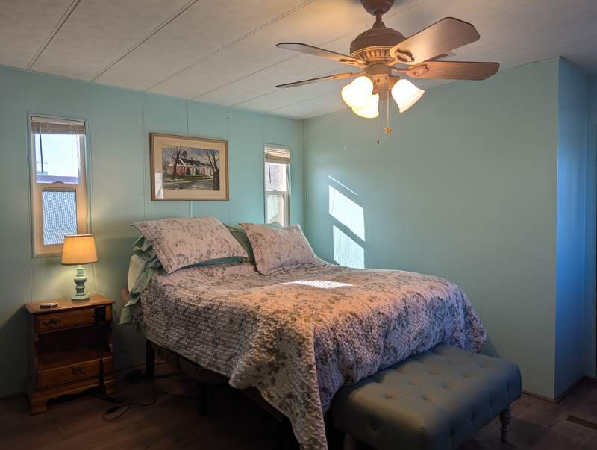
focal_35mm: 24
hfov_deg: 71.5
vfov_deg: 57.0
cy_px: 225
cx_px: 298
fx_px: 415
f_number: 1.85
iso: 60
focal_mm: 6.81
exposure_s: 1/125
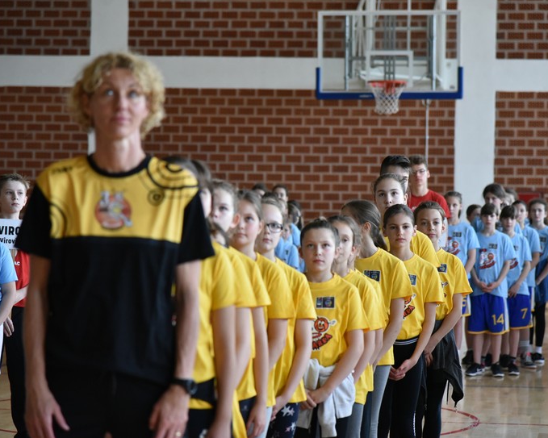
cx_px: 289
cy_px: 218
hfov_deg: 14.2
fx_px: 2205
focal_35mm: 136
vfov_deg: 11.3
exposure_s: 1/1250
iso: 3200
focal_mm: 120
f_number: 4
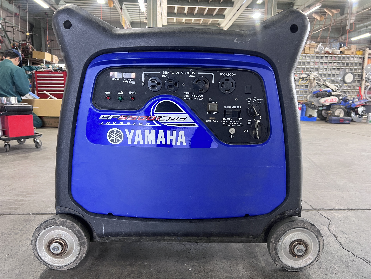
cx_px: 186
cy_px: 140
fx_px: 279
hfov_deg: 67.3
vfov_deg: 53.1
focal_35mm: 26
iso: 100
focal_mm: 5.7
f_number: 1.5
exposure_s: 1/60
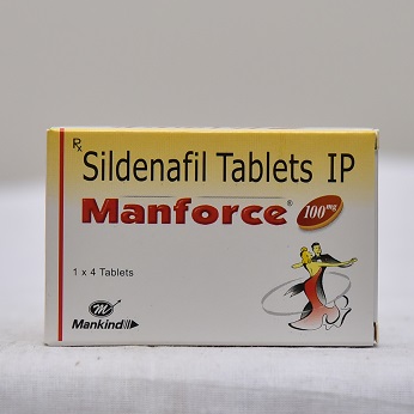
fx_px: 2097
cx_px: 208
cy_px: 208
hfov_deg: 11.3
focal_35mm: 155
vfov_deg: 11.3
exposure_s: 1/125
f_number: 4.5
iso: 1600
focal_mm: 120
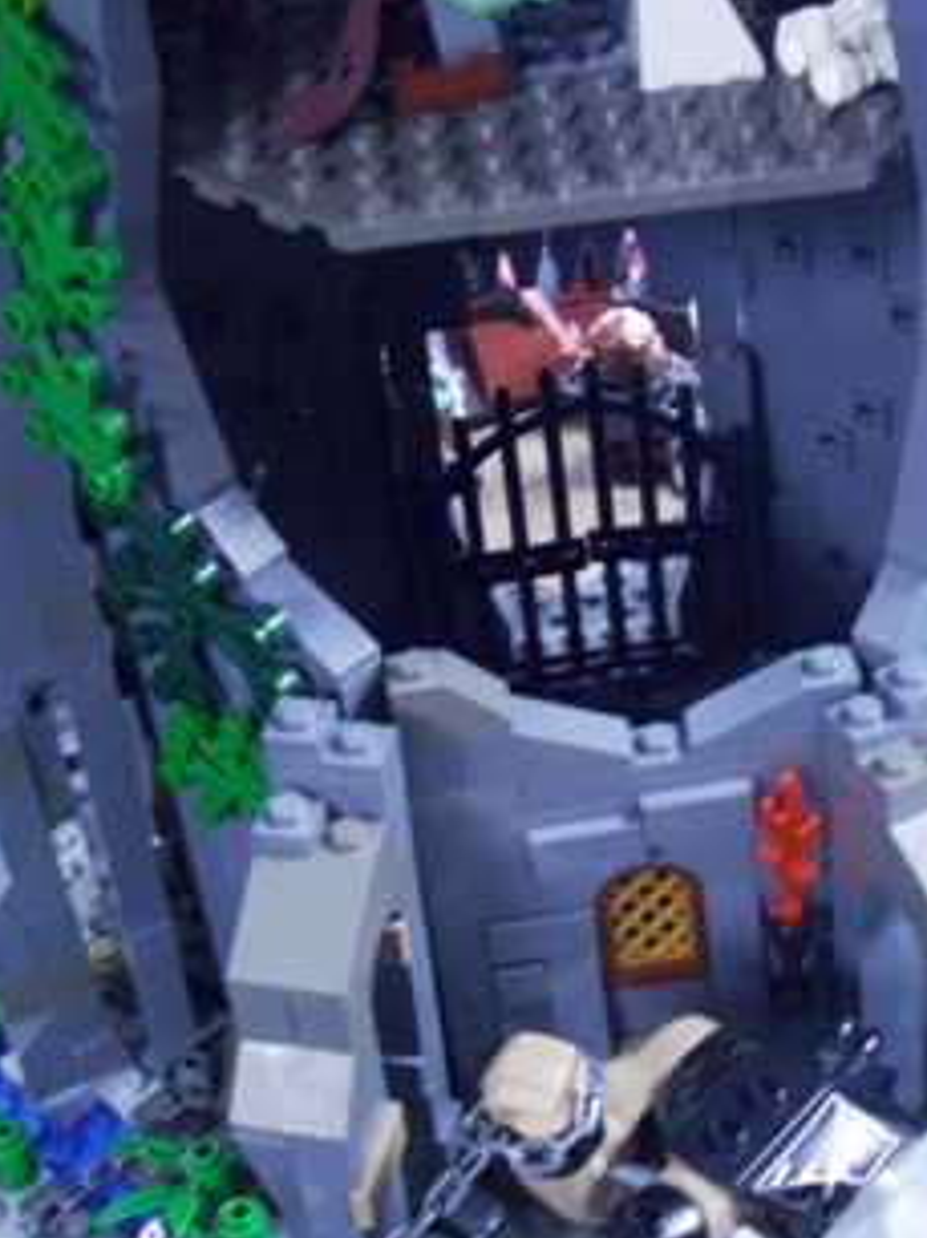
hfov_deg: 21.8
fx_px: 2396
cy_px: 473
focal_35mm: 67
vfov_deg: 28.9
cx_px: 607
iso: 160
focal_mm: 5.7
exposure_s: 1/8
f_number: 2.9
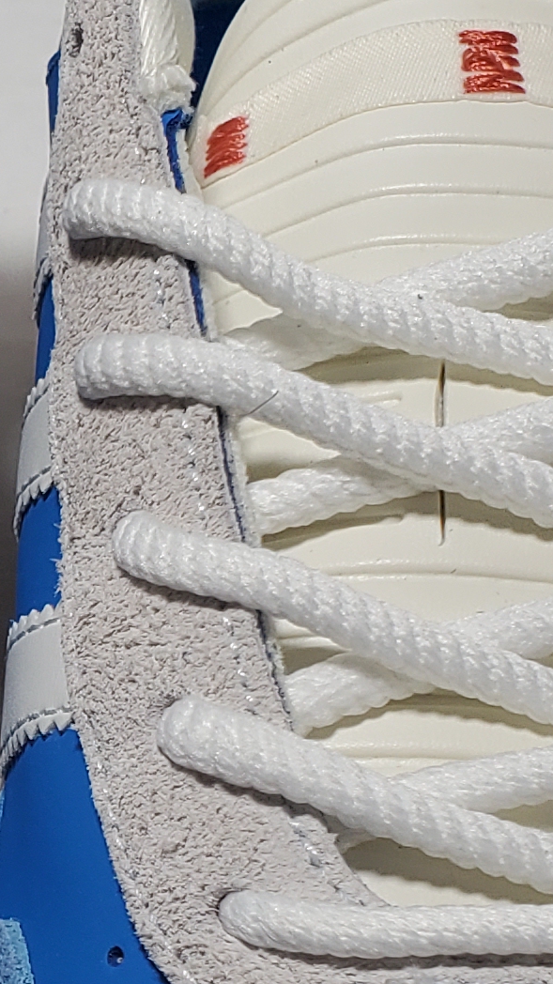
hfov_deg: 10.9
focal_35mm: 109
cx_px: -106
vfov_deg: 19.5
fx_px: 2843
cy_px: 766
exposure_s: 1/265
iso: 50
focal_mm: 4.3
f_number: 2.4
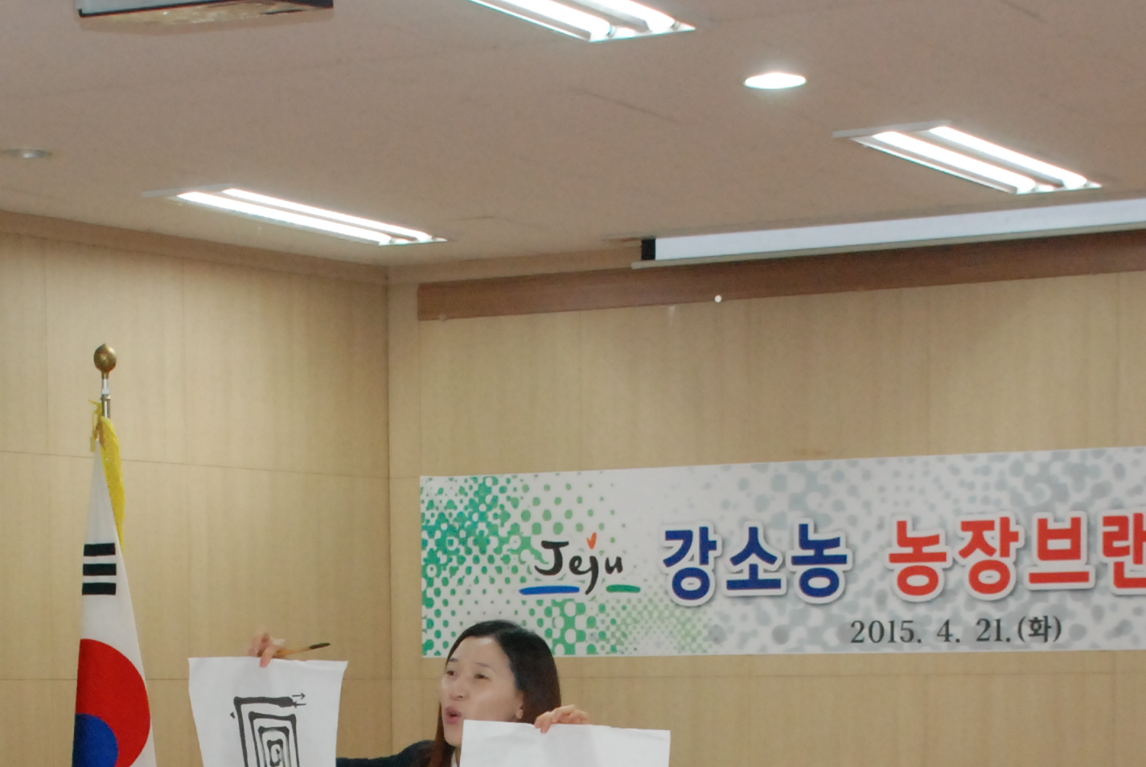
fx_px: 3378
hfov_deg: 19.2
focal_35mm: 106
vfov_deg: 12.6
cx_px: 417
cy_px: 997
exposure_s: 1/90
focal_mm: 26
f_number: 4.8
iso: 1000
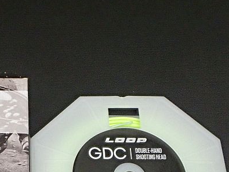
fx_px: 536
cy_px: 170
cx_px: 17
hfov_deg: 23.4
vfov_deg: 17.8
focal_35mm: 81
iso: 800
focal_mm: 7.34
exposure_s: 1/60
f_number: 4
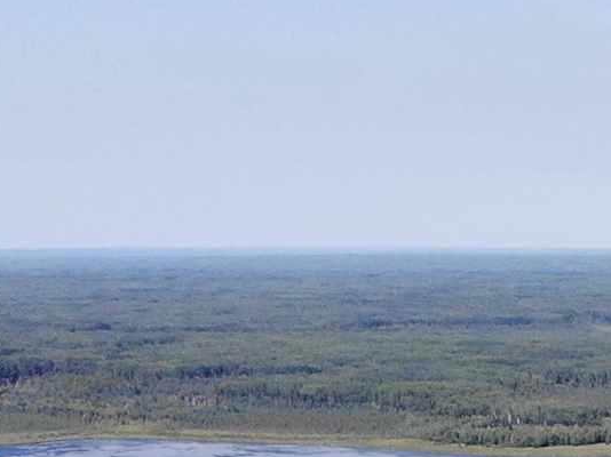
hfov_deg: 11.9
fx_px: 2435
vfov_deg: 10.1
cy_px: 852
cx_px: 1402
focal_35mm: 138
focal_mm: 4.5
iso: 100
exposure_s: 1/866
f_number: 2.8
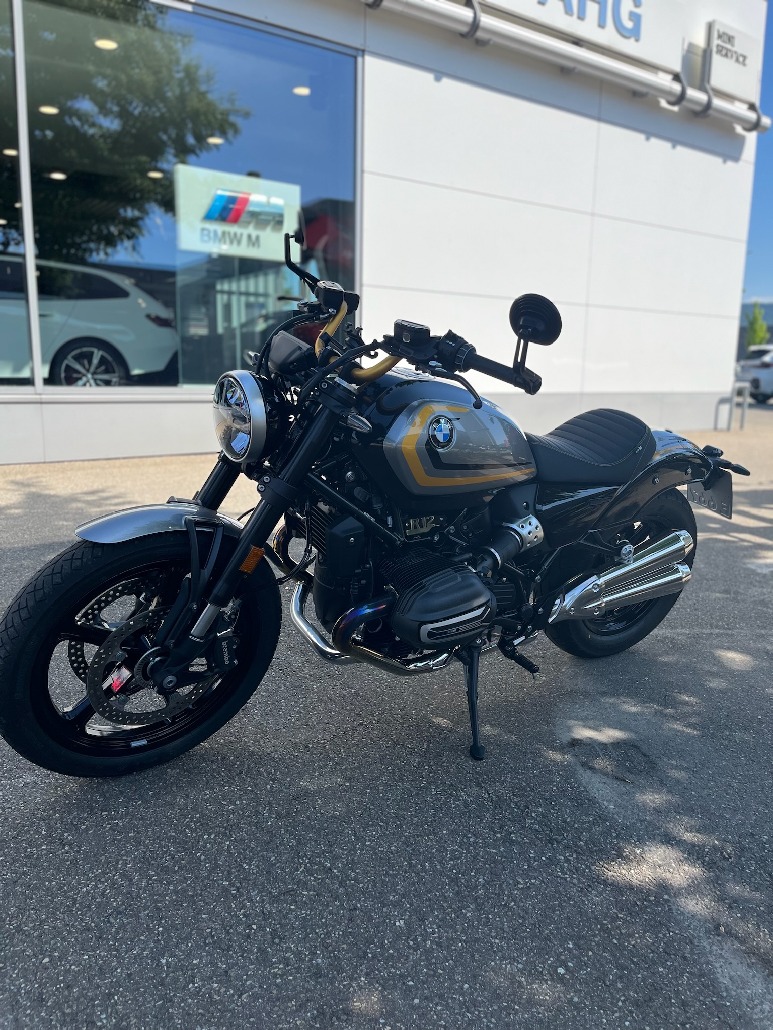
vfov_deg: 67.3
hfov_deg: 53.1
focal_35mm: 26
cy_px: 515
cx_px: 386
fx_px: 774
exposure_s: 1/2513
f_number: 1.6
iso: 50
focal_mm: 5.1
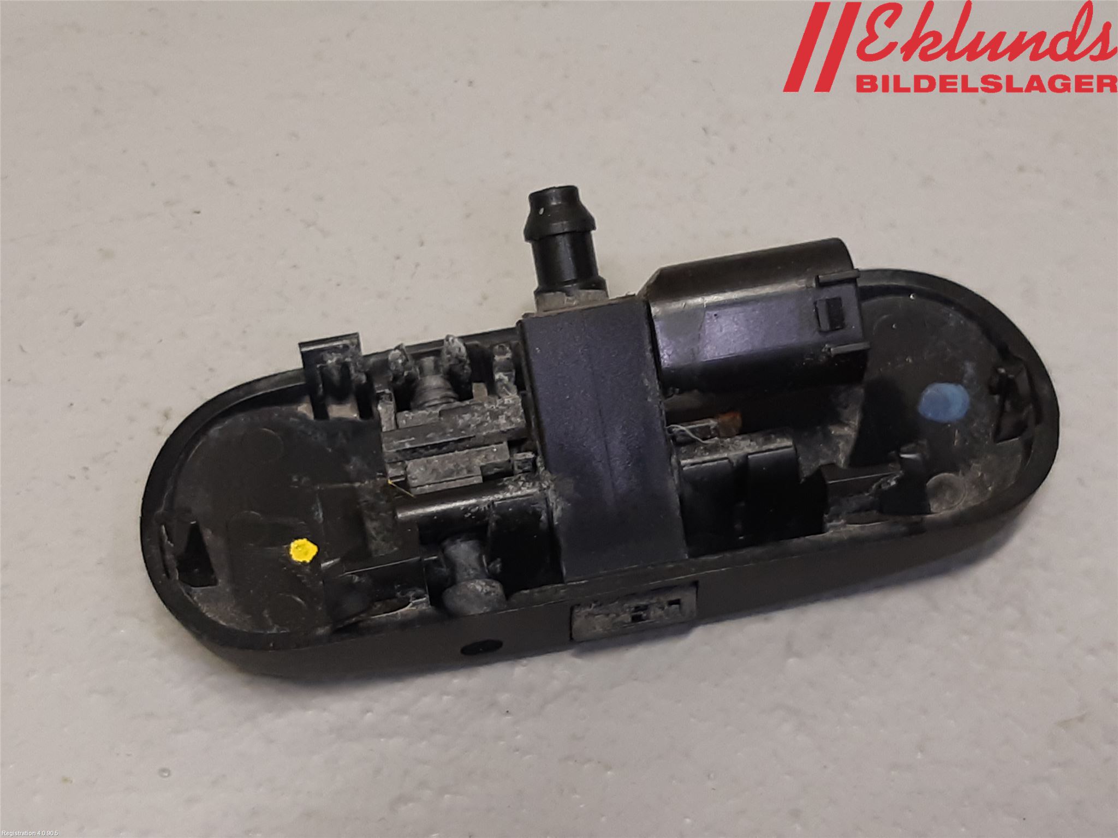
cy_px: 419
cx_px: 559
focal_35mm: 26
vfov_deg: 53.1
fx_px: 840
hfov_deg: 67.3
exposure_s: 1/50
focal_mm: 3.93
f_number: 1.7
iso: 100
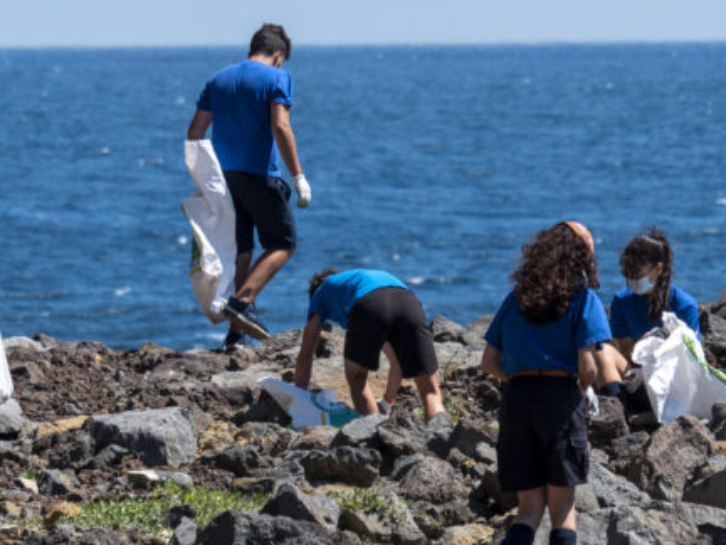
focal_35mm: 578
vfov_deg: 2.6
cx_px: 362
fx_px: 12122
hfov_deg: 3.4
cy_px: 284
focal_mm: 183
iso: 200
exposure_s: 1/1000
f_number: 6.3
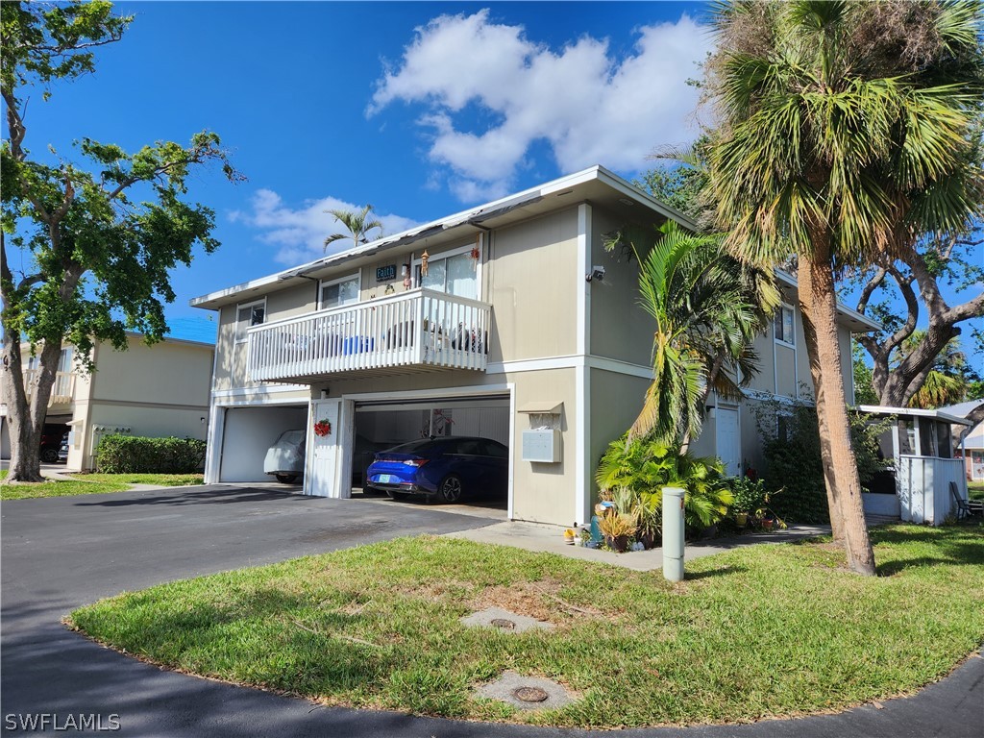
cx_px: 492
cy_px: 369
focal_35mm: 23
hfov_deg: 73.9
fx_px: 654
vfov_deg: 58.9
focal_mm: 5.4
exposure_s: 1/2180
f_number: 1.8
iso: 20
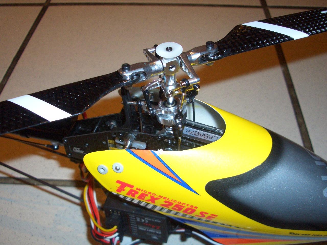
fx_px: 586
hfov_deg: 31.2
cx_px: 164
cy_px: 122
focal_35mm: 62
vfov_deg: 23.7
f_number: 3.5
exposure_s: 1/60
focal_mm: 10.2
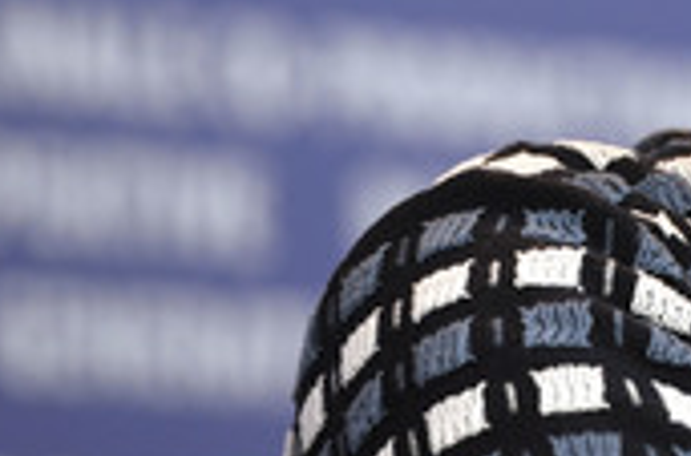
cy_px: -48
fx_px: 10126
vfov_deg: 2.6
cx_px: 624
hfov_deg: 3.9
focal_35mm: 529
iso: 1250
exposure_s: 1/320
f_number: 3.5
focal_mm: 200
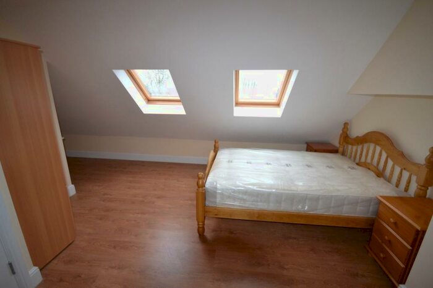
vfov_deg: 77.3
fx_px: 180
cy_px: 144
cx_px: 216
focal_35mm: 15
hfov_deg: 100.4
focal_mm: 10
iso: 720
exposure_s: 1/60
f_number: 4
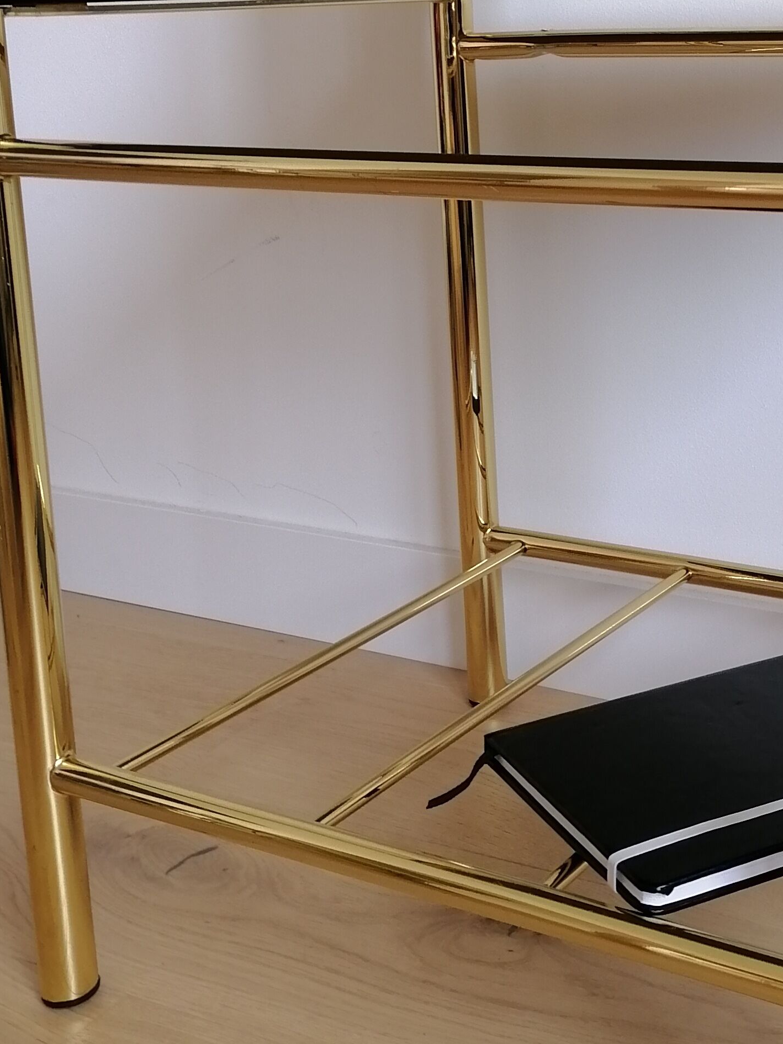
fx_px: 1659
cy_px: 269
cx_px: 677
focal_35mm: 55
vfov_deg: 34.3
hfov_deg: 25.9
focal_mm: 5.4
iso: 100
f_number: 1.8
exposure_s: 1/50
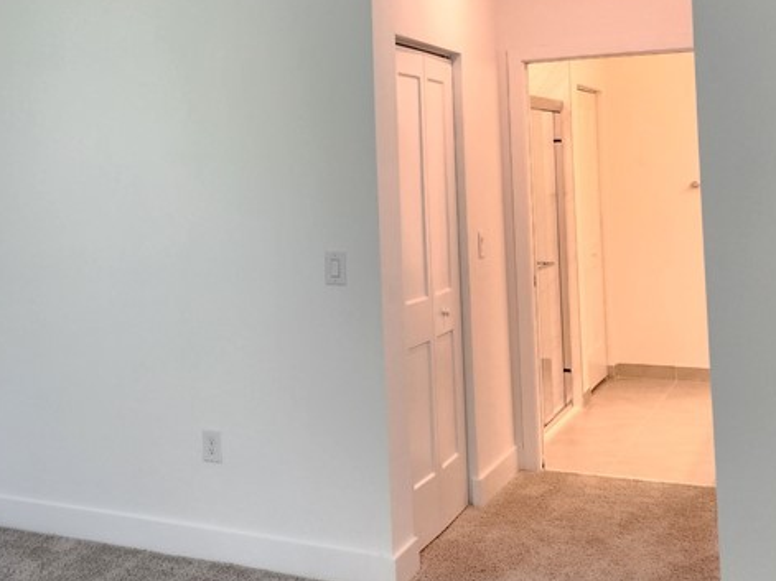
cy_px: 163
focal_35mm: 50
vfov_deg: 28.8
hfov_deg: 36.7
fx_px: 1121
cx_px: 138
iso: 160
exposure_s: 1/120
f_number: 1.8
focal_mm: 6.4
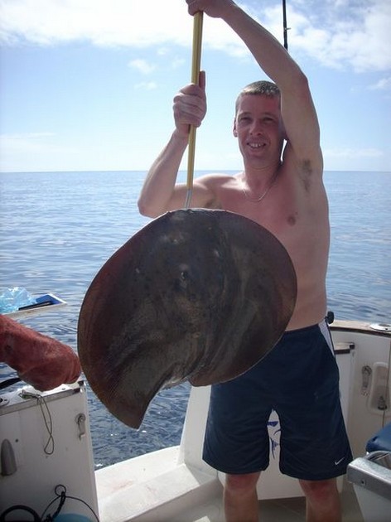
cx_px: 196
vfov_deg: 50.2
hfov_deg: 38.6
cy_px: 261
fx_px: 558
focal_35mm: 37
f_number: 5.6
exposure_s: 1/324
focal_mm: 6.2
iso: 64
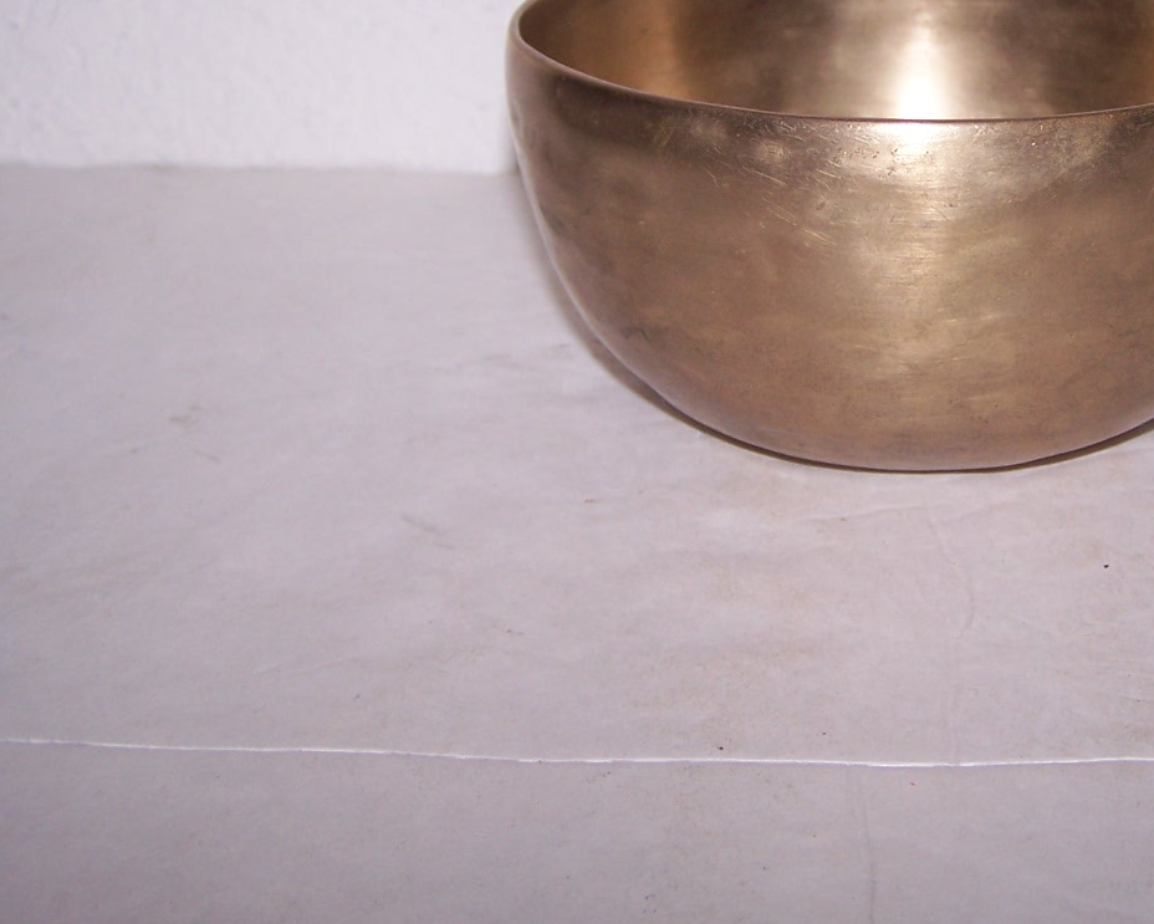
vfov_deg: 24.4
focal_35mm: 62
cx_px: 879
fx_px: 2118
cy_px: 240
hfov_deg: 29.9
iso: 80
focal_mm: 6.3
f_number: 2.8
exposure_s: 1/60
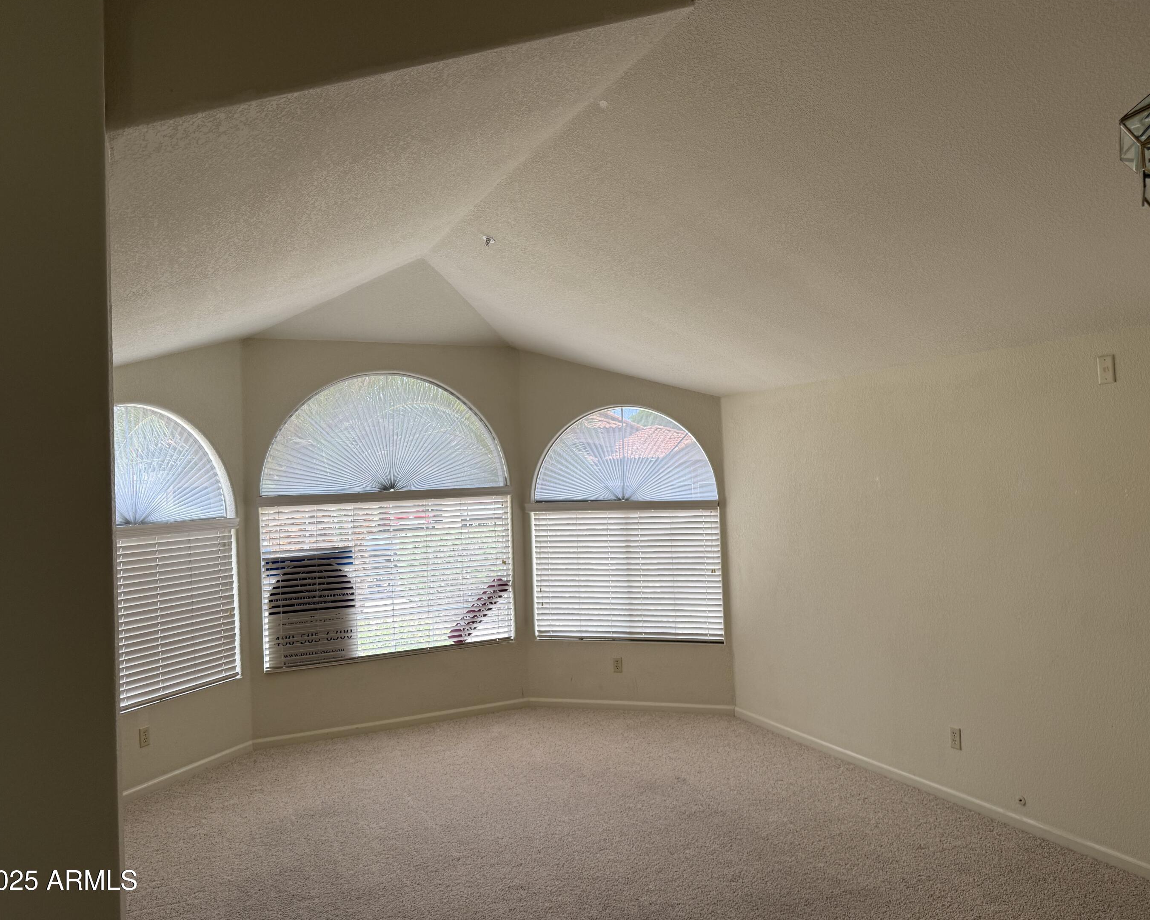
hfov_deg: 66.0
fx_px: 885
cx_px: 615
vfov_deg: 54.9
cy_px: 446
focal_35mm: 26
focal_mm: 6.76
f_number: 1.78
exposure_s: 1/121
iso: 100
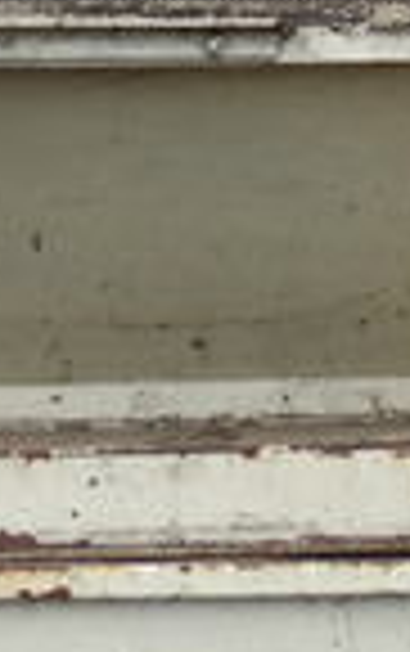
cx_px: -27
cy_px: -92
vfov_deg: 19.4
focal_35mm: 102
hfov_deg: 12.7
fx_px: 1818
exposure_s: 1/891
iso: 100
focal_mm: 6
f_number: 3.2
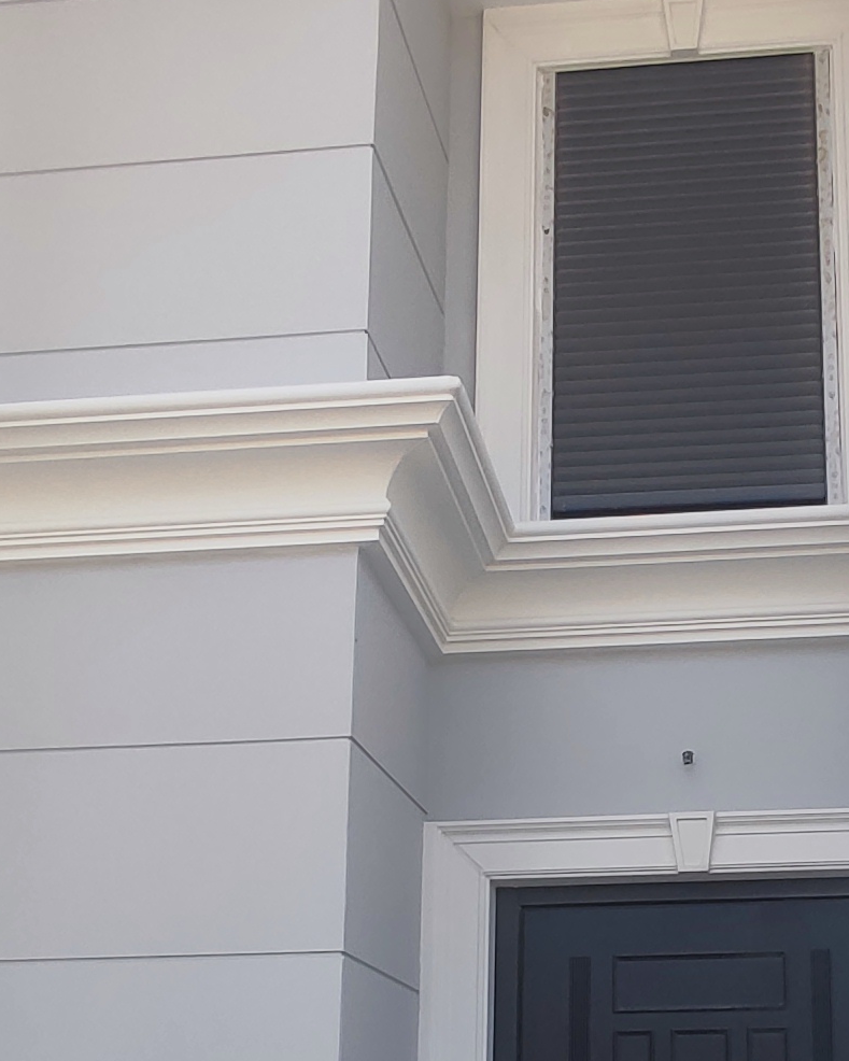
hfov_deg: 28.7
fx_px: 1633
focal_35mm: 52
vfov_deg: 34.2
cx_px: 648
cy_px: 932
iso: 50
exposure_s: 1/577
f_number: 2.2
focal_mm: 1.65
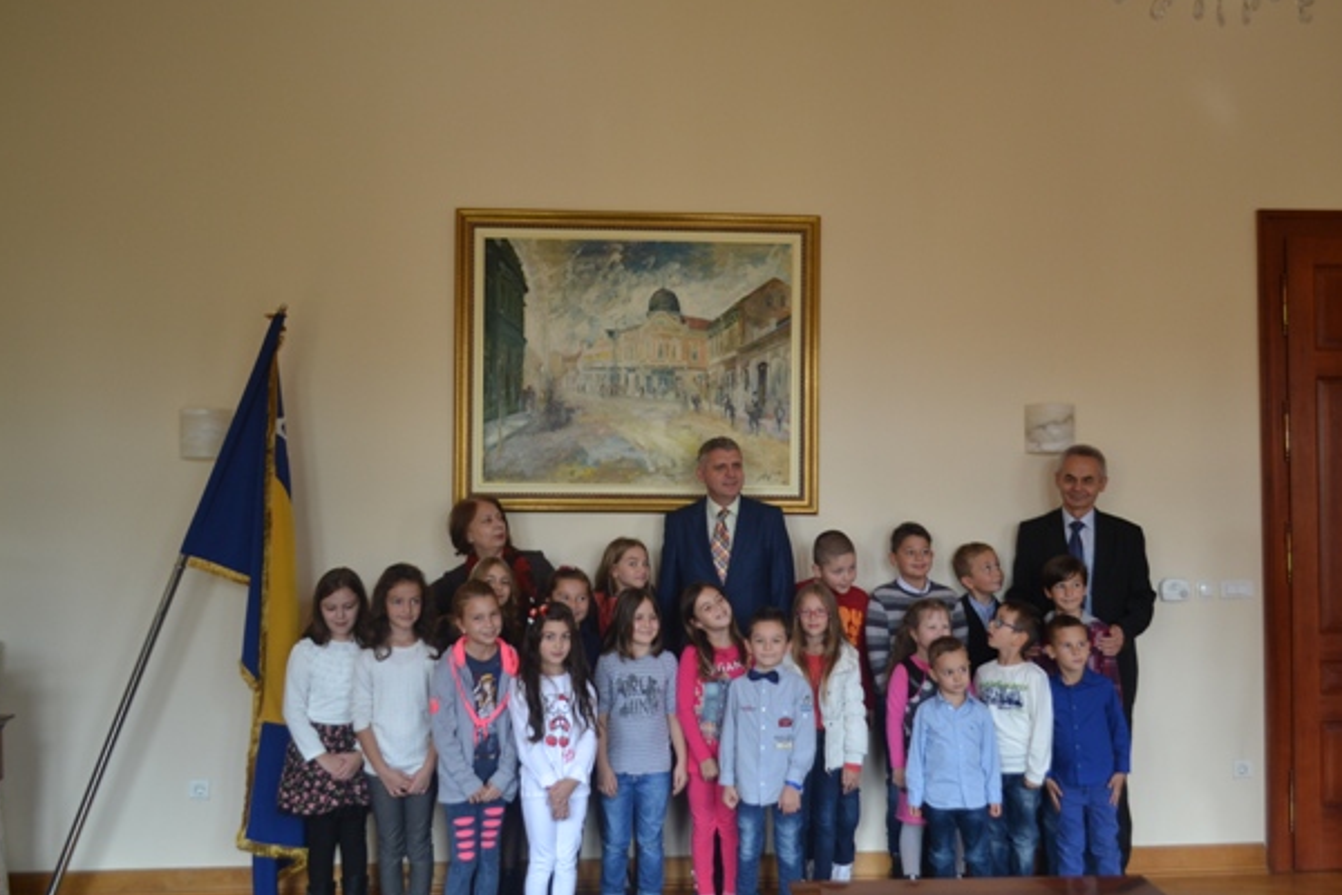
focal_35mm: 32
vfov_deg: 41.1
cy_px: 458
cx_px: 689
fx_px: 1193
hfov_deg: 58.7
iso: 400
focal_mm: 20
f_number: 3.8
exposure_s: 1/60
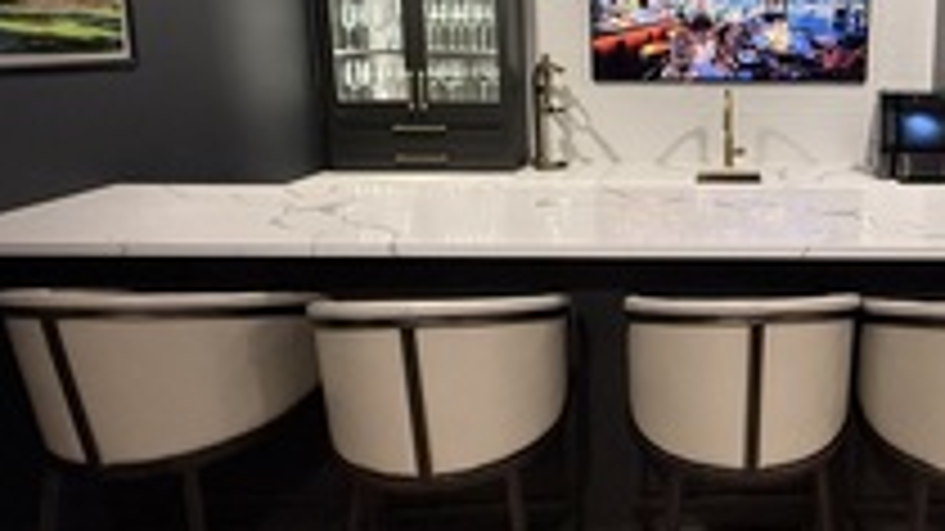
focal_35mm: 29
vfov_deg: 39.4
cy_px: 153
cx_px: 716
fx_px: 726
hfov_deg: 62.1
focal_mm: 2.22
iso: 400
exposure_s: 1/60
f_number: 2.2
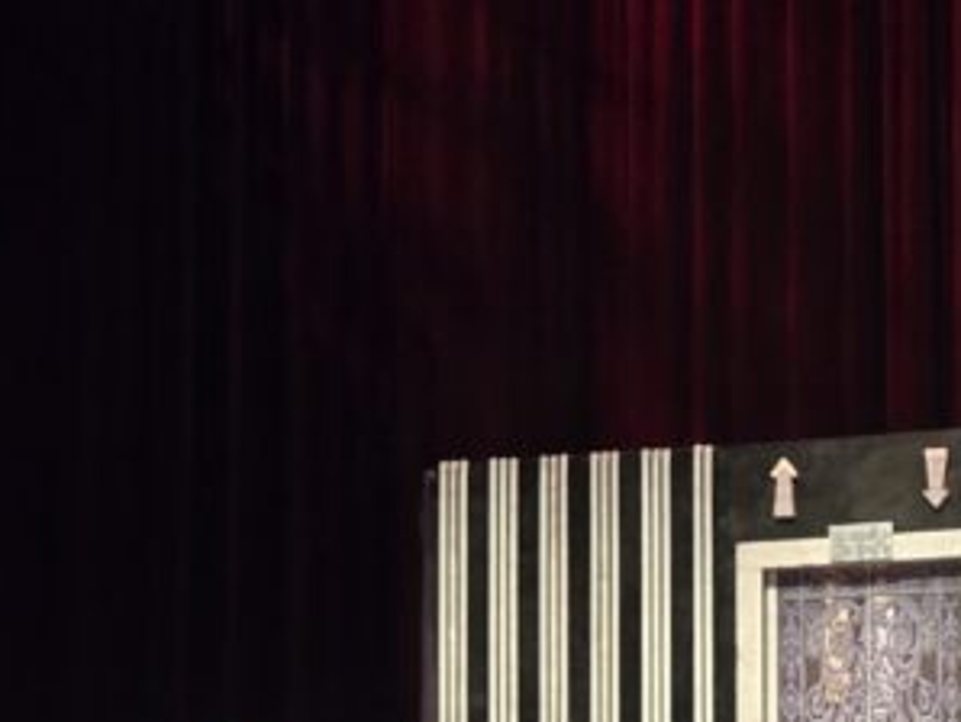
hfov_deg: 24.2
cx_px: 809
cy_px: 770
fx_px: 2195
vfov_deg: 18.1
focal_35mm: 79
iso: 640
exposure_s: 1/60
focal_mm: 5.4
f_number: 1.8
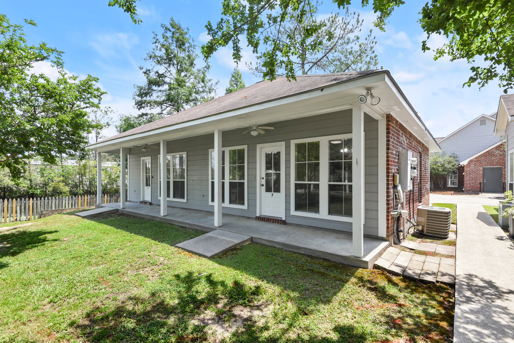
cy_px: 172
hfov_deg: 96.7
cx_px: 257
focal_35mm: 16
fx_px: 229
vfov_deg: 73.8
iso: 320
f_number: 10
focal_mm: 16
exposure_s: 1/200
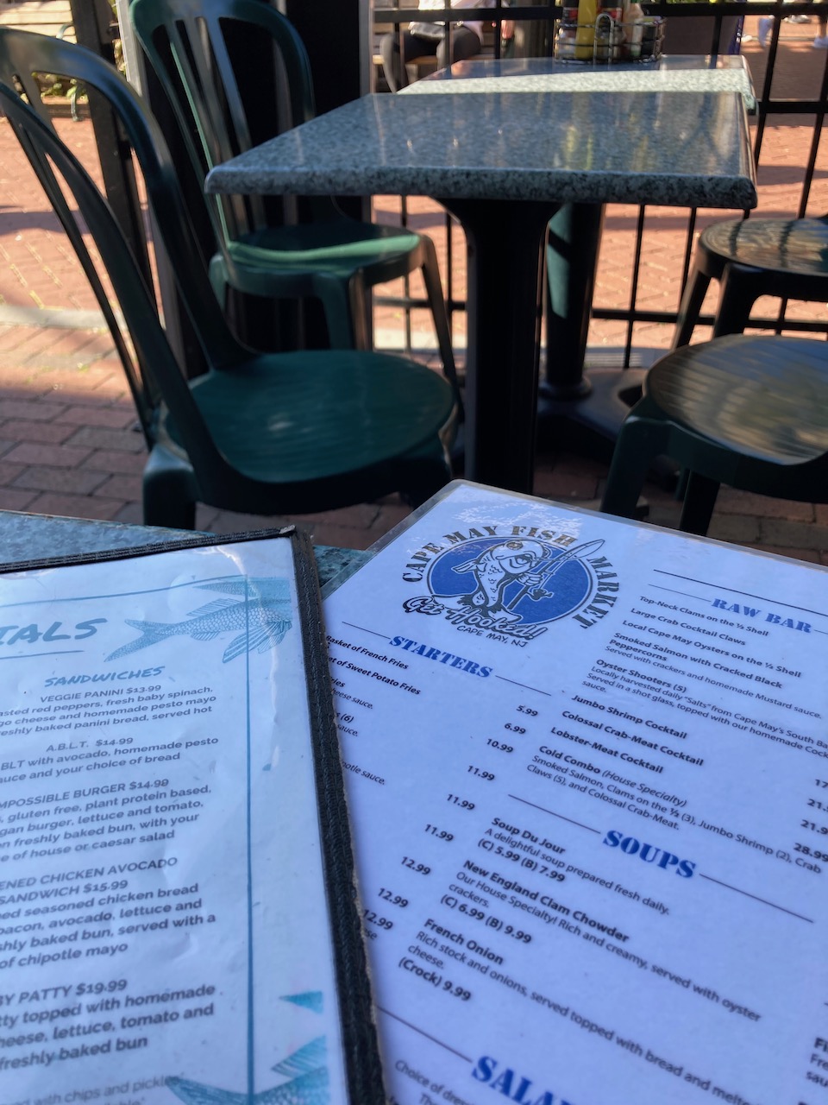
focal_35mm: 28
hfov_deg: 49.7
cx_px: 414
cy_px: 552
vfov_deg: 63.4
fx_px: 893
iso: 20
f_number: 1.8
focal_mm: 3.99
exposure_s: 1/206
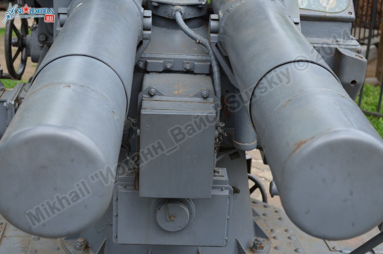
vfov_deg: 20.5
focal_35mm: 66
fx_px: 701
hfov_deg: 30.6
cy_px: 127
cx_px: 192
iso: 200
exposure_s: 1/160
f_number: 6.3
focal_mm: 44
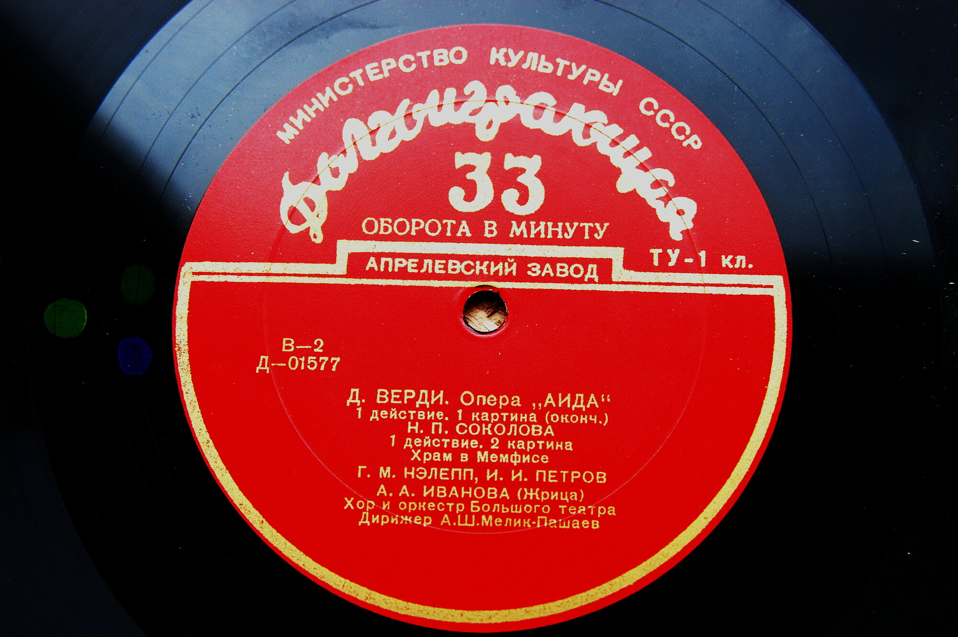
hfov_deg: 37.9
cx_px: 479
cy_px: 318
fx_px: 1396
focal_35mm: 52
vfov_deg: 25.7
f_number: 3.3
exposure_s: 1/40
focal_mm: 35
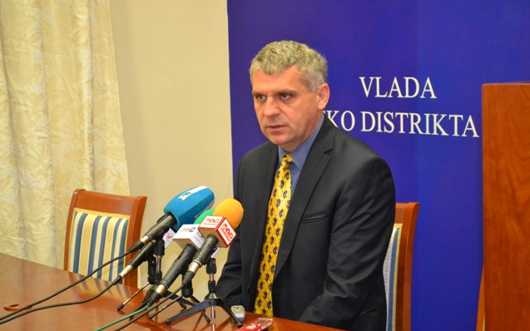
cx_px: 265
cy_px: 168
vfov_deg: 15.4
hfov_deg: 24.5
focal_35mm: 85
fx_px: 1221
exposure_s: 1/60
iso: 2800
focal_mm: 55
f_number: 5.6
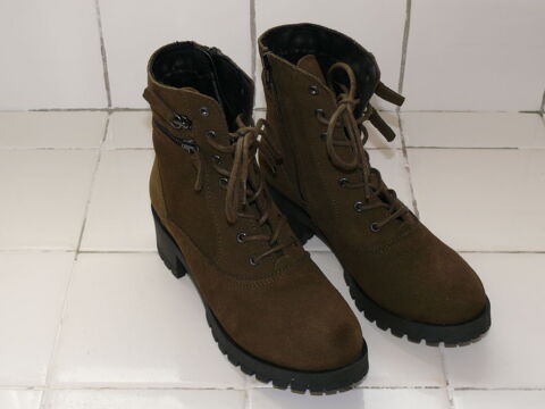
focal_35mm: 60
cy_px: 204
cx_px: 272
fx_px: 945
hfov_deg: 32.2
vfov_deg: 24.4
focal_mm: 10.8
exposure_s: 1/30
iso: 100
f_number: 3.2
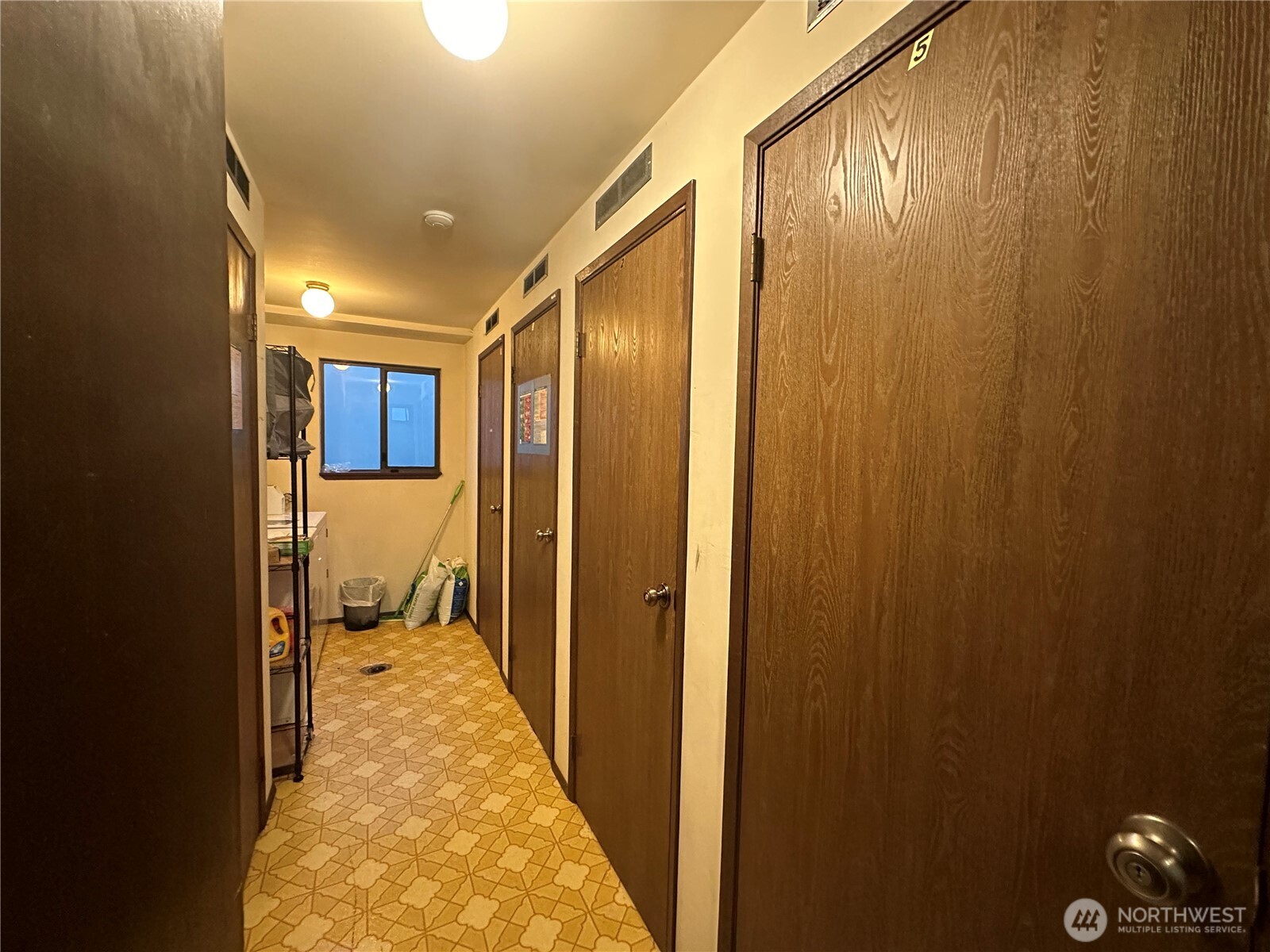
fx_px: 514
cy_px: 476
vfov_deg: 85.7
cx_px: 635
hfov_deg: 102.1
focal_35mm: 14
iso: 800
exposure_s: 1/60
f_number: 2.2
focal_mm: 2.22
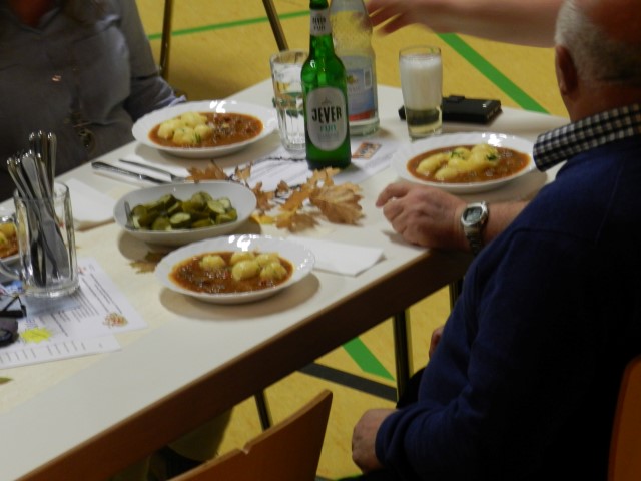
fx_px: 3537
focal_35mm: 191
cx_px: 320
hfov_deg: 10.4
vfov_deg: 7.8
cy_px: 240
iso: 400
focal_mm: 34
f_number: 5.5
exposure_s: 1/15
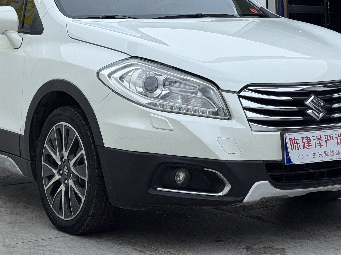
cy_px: 4
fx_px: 995
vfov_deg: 14.4
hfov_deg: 19.4
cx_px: 131
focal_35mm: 101
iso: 64
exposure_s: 1/535
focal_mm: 6.76
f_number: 1.78
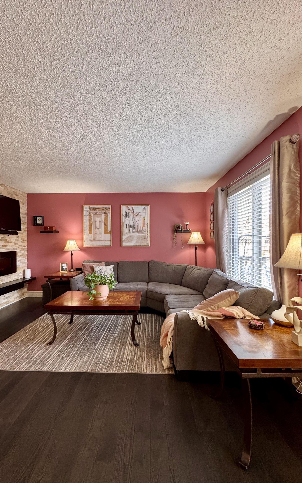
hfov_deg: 74.8
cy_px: 244
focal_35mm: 15
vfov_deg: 101.5
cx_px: 145
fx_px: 197
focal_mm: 2.22
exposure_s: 1/60
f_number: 2.2
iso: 250
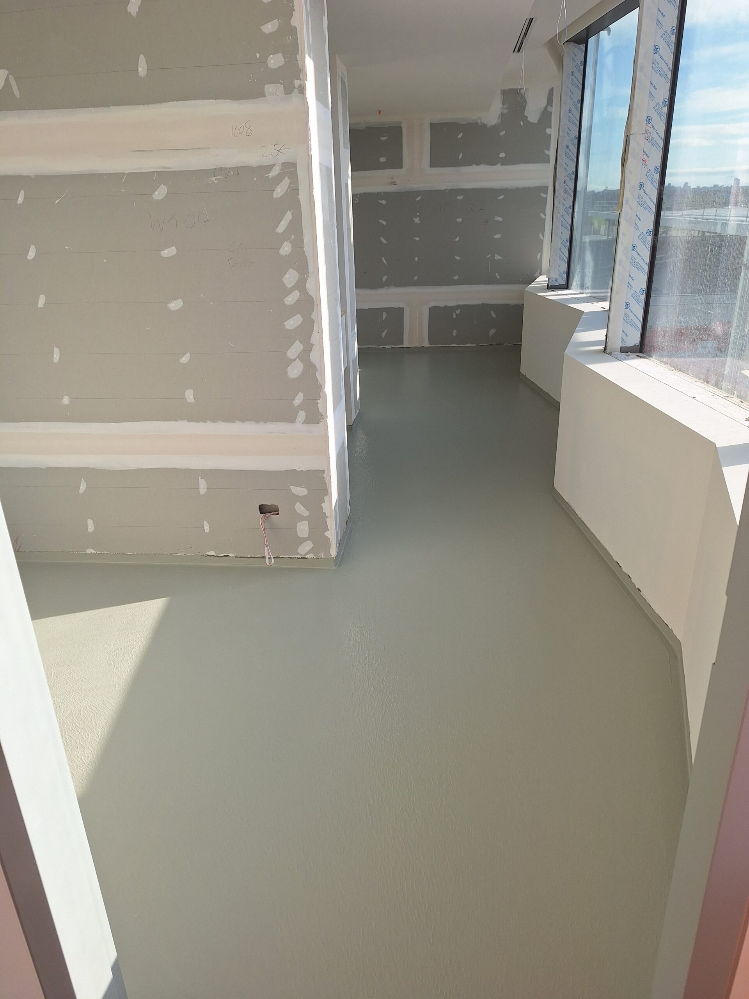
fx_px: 664
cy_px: 500
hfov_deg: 58.9
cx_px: 374
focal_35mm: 23
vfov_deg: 73.9
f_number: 1.8
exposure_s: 1/978
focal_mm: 5.54
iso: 40
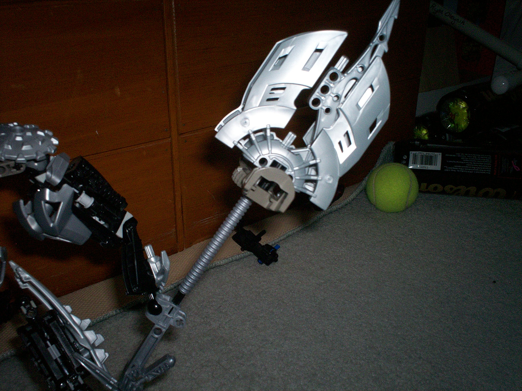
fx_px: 543
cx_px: 261
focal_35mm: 36
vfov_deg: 39.7
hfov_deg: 51.4
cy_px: 196
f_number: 4.5
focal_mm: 6
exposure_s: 1/60
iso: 140
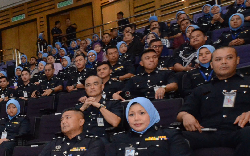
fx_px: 293
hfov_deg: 36.0
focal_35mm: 43
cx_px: -49
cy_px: 136
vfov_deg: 28.9
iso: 3200
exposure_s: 1/100
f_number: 9
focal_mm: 10
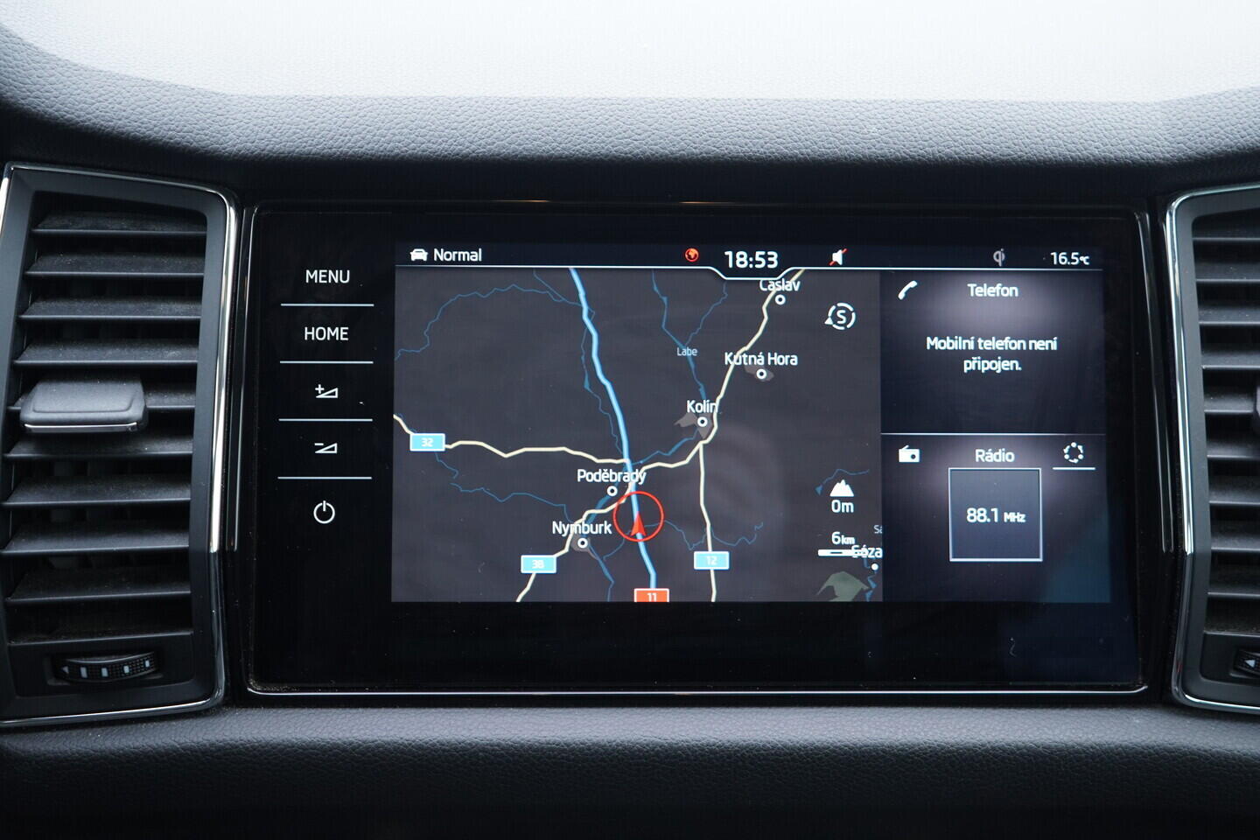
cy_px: 420
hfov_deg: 53.1
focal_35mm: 36
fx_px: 1260
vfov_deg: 36.9
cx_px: 630
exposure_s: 1/40
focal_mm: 24
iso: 500
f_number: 2.8
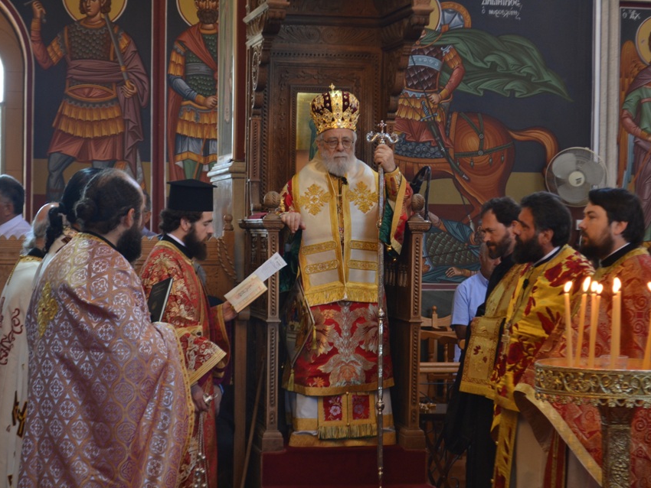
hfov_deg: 21.9
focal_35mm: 90
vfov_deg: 16.5
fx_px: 1684
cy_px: 244
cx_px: 350
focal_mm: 55
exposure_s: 1/15
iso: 450
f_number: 5.6
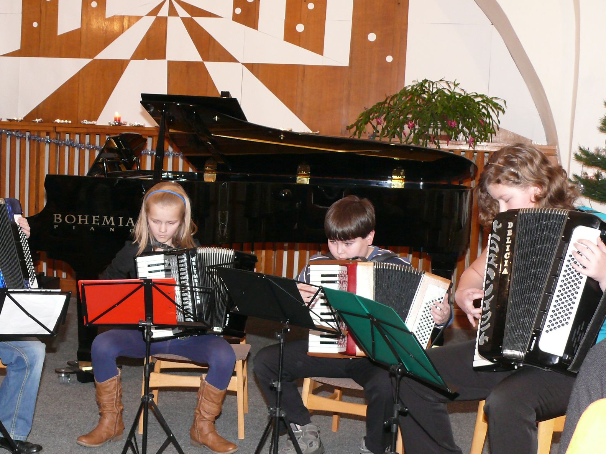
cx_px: 262
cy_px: 279
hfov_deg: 33.7
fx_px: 998
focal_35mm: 57
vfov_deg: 25.6
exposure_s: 1/30
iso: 200
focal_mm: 8.5
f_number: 2.8
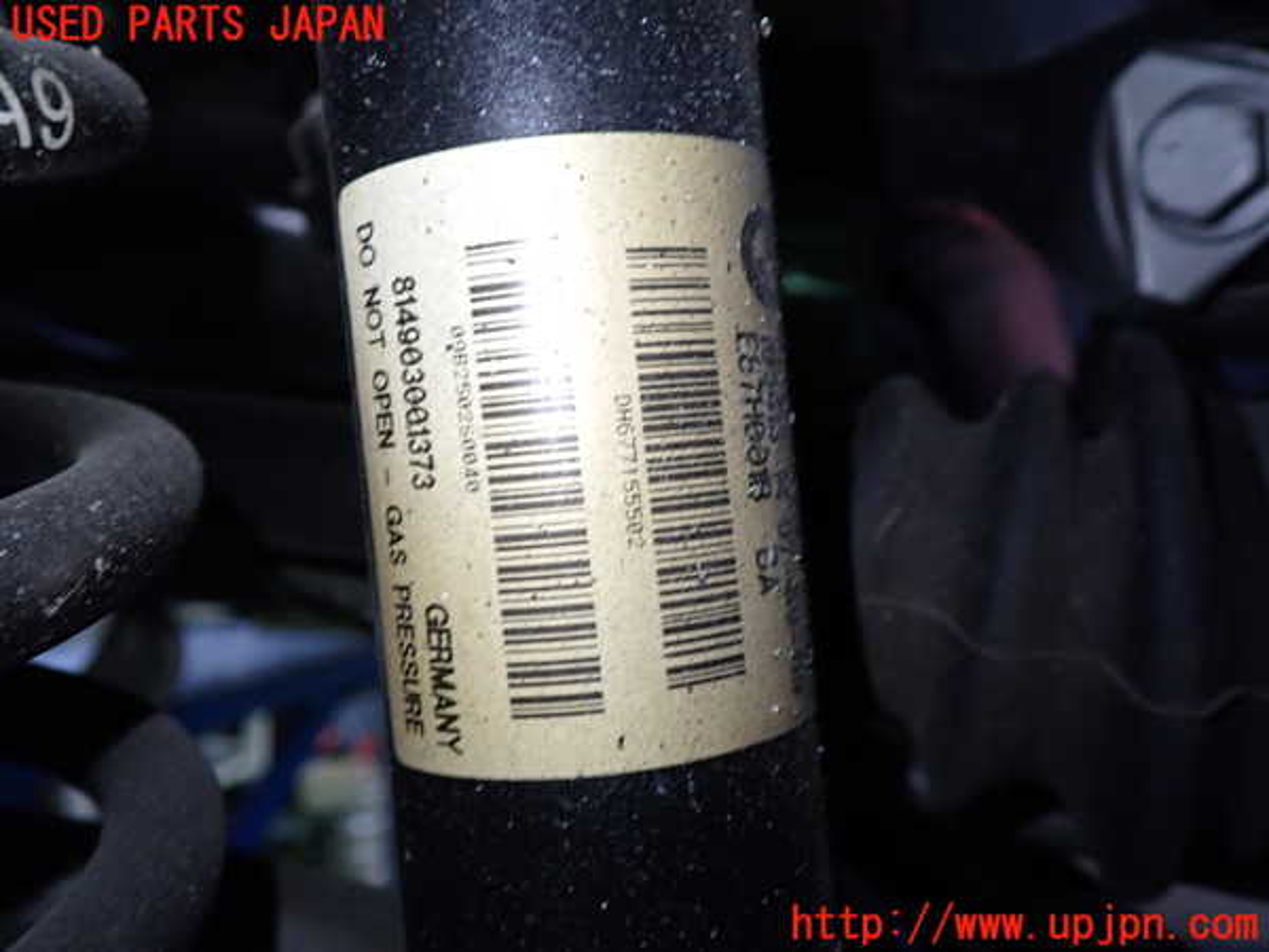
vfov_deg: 46.8
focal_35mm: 30
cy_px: 476
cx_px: 634
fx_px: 1100
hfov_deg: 60.0
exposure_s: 1/30
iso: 250
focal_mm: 5.4
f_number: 2.3
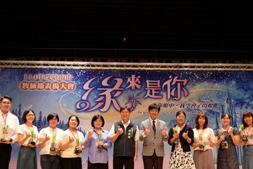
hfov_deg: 41.0
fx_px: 338
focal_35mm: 48
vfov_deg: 28.1
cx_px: 146
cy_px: 99
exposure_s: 1/125
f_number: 4.5
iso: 2500
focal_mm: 22.4
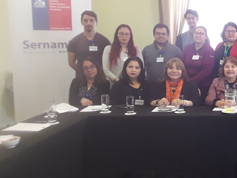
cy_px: 77
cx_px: 243
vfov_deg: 25.2
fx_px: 397
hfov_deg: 30.6
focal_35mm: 58
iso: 160
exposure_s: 1/25
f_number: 1.9
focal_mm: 3.7
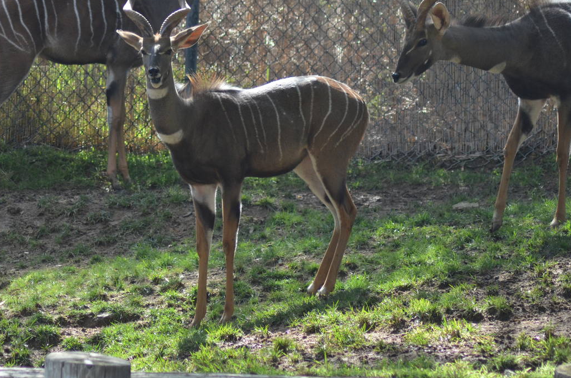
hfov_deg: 5.9
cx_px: 311
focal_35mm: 348
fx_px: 5509
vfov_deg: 3.9
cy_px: 108
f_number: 4.2
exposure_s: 1/1000
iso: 640
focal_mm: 150
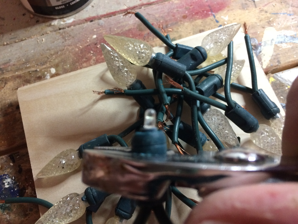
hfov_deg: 61.7
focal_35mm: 29
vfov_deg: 48.2
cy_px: 112
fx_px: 250
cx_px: 149
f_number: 2.2
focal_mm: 4.15
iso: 200
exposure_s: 1/30
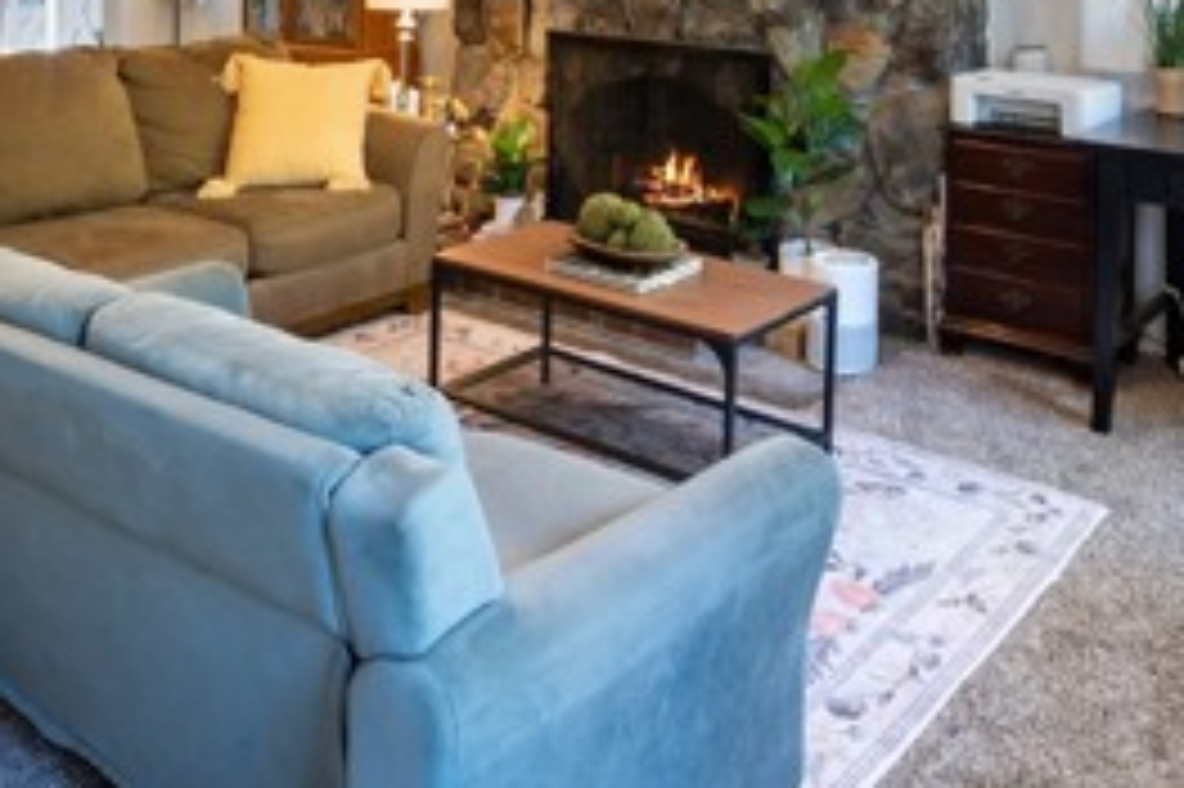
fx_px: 1282
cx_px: 608
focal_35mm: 39
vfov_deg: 30.0
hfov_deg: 49.6
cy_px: -115
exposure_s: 30
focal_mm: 16
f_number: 22
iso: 40
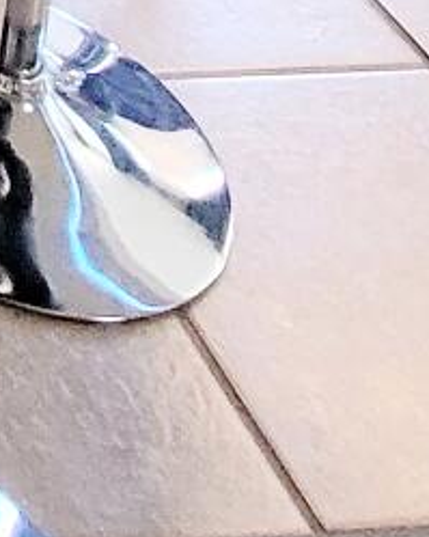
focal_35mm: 102
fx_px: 1620
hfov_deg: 11.3
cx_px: -729
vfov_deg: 11.9
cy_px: -990
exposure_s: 1/59.2
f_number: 2.2
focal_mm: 1.74
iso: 250
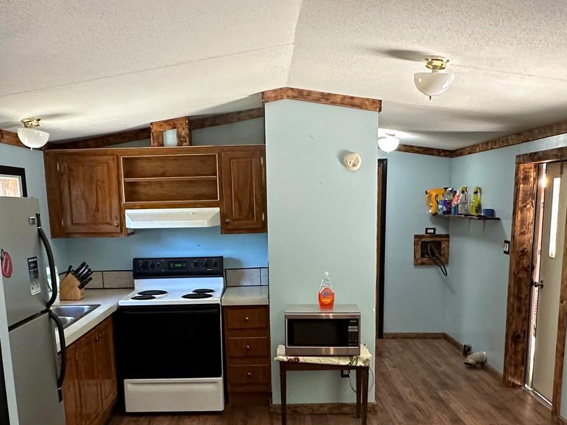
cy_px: 302
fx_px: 573
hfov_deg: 52.6
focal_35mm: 35
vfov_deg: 39.9
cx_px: 258
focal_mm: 2.22
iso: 320
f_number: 2.2
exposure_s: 1/60
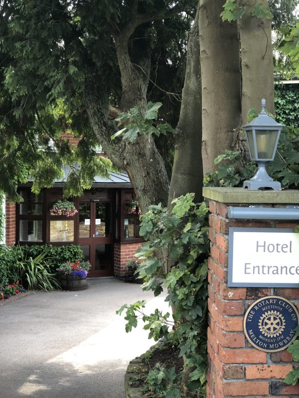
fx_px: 668
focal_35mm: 58
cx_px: 151
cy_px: 199
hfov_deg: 25.2
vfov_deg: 33.2
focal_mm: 6.6
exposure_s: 1/60
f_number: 2.8
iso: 50
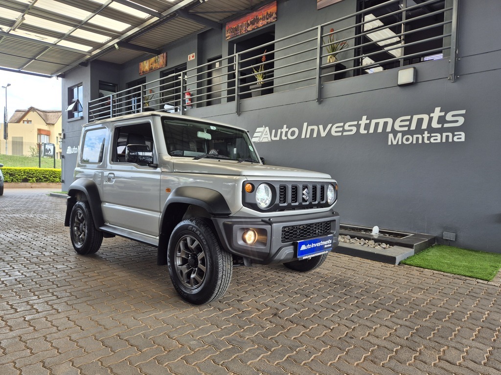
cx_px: 250
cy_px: 188
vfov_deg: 58.9
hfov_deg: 73.9
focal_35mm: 23
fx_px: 333
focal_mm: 5.4
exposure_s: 1/180
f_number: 1.8
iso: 32
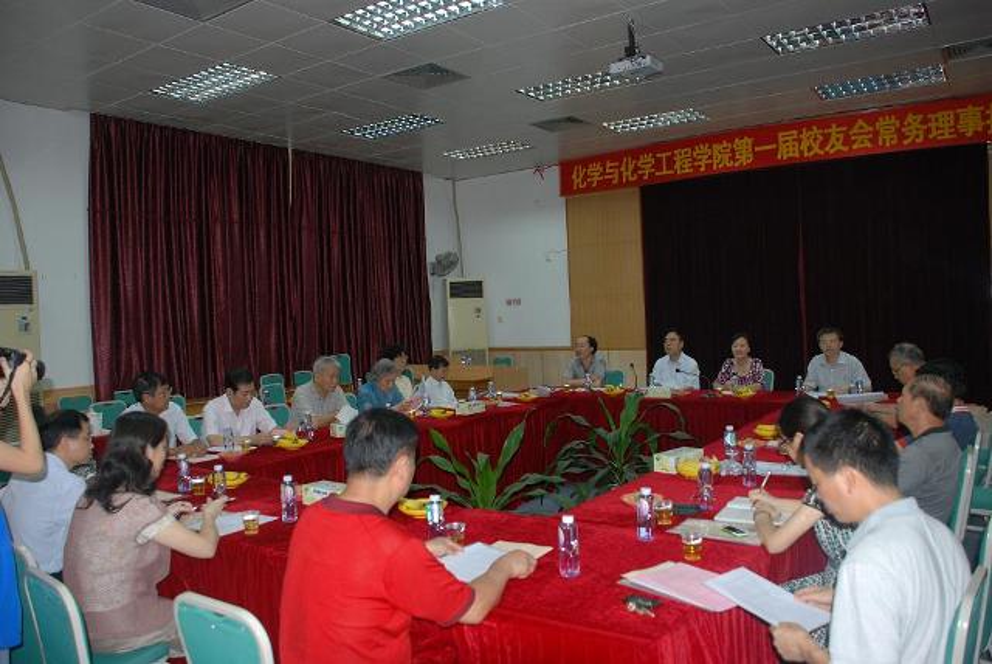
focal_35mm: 27
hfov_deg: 67.3
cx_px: 496
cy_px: 332
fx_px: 745
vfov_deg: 48.0
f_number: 4
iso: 400
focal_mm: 18
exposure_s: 1/60
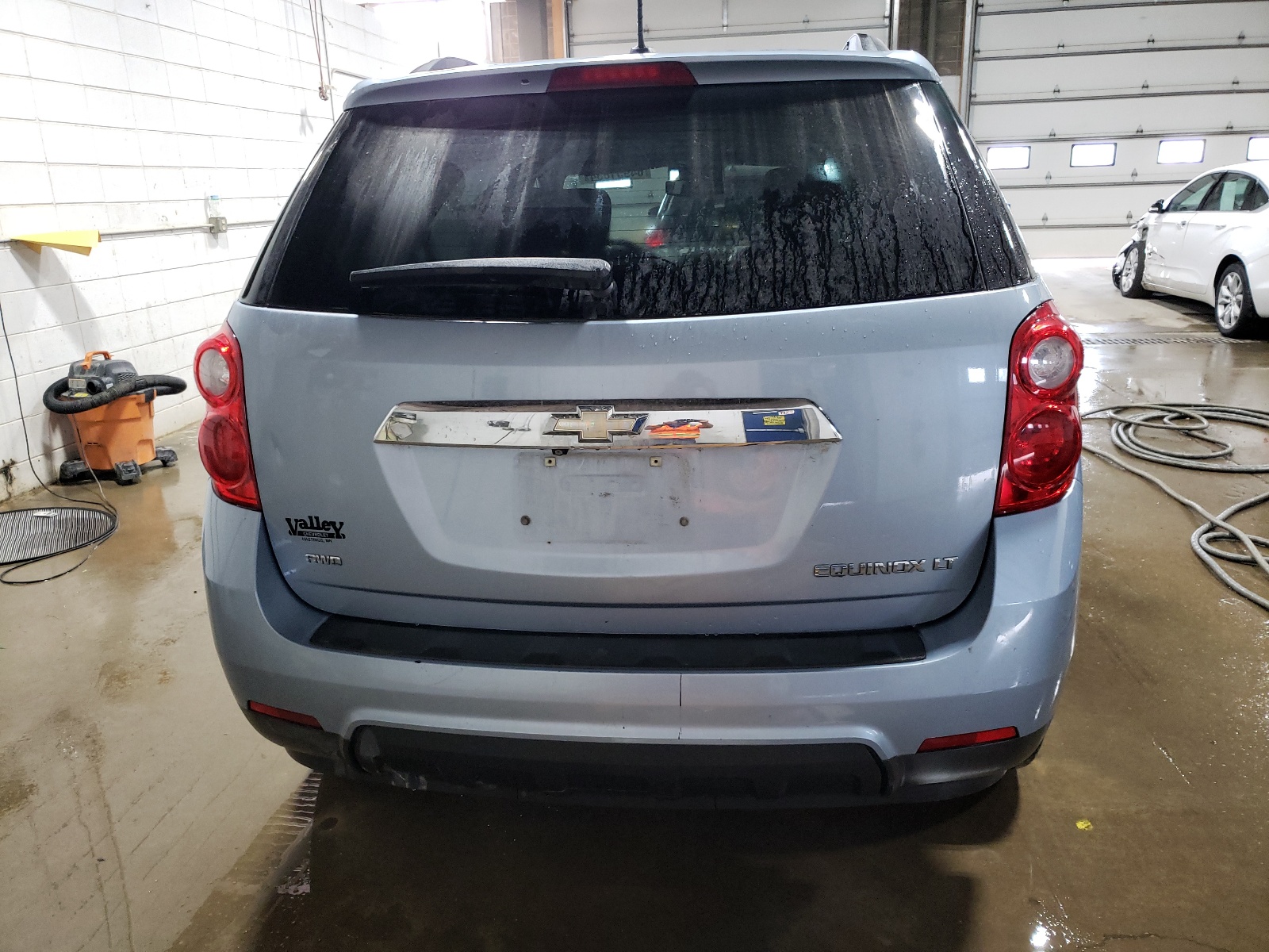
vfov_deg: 53.1
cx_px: 634
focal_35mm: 26
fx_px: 953
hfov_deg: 67.3
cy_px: 476
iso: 148
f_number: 1.5
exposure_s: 1/60.2
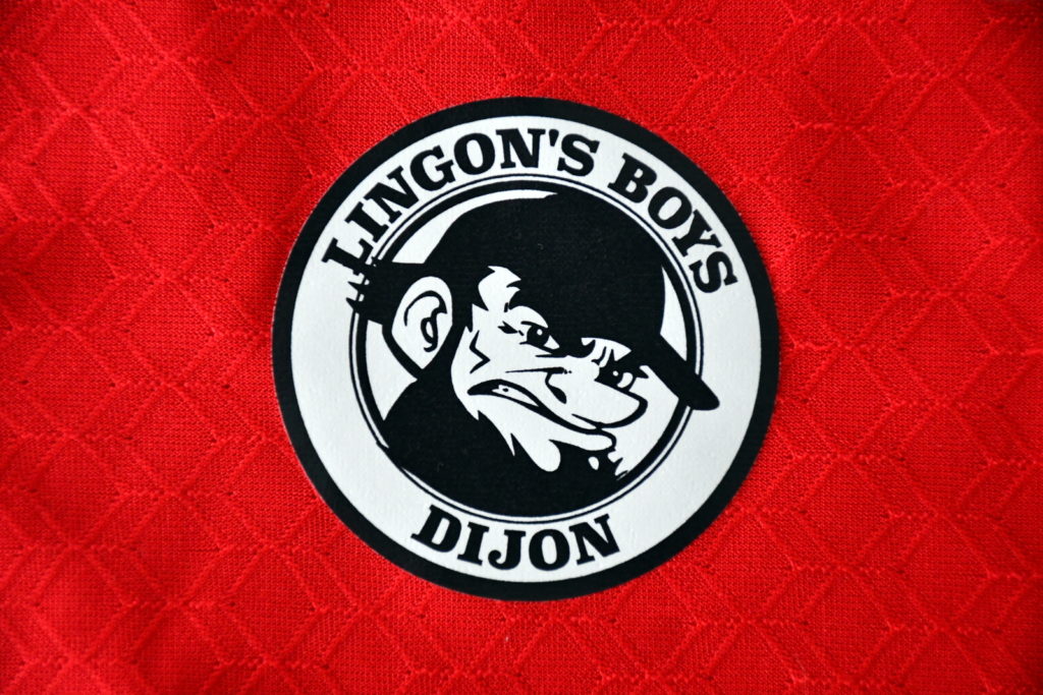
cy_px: 348
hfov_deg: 15.2
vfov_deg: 10.2
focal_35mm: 135
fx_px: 3912
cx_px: 522
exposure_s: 1/125
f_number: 5.3
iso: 3200
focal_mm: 90
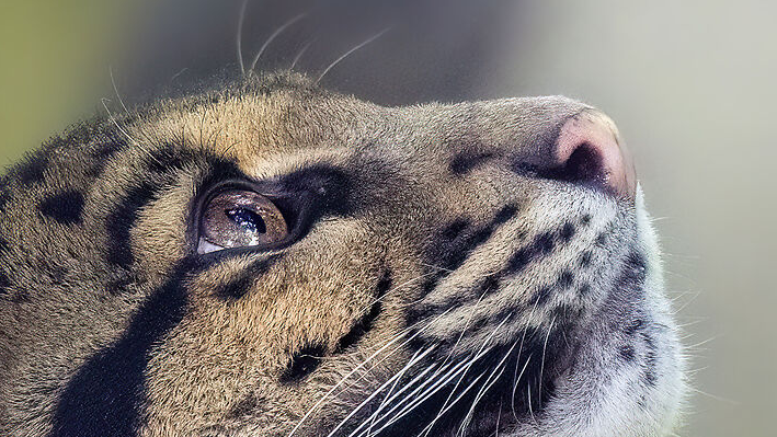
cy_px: 664
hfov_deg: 1.2
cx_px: 102
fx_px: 36554
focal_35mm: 1774
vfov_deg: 0.7
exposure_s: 1/320
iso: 12800
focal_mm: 500
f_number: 5.6
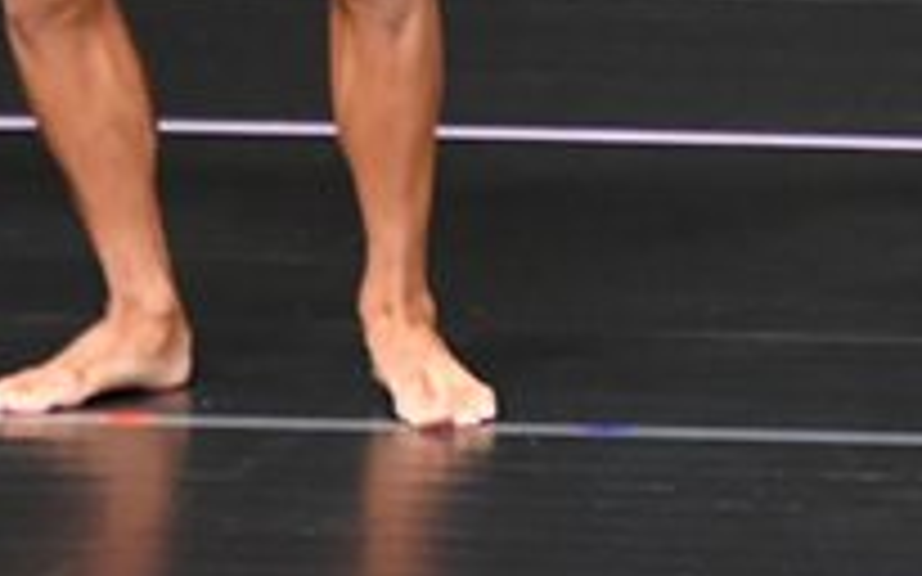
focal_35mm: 1328
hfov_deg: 1.6
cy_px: -482
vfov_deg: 1.0
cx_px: 870
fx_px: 33360
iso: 5000
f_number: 5.6
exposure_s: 1/400
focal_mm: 230
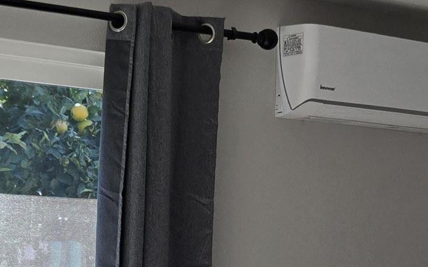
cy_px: 307
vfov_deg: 12.7
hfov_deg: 20.6
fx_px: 1178
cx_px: 251
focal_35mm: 101
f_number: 1.8
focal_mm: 5.4
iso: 80
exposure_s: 1/612
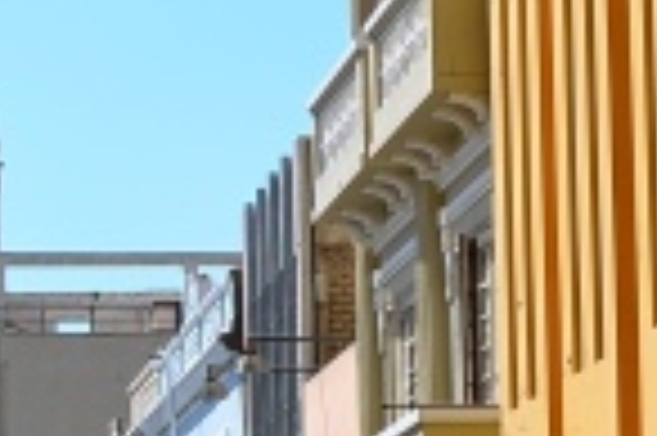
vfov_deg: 6.1
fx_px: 4083
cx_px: -166
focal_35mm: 224
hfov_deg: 9.1
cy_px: 274
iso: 100
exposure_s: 1/640
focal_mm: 34
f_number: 5
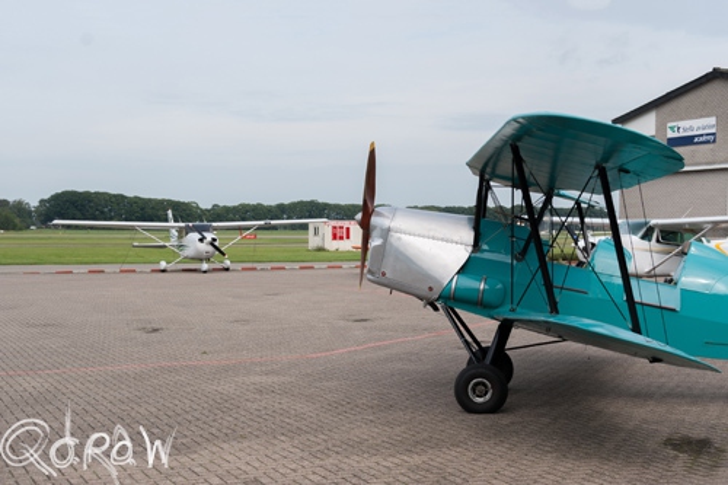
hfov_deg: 37.9
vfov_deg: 25.7
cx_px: 364
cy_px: 242
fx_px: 1061
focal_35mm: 52
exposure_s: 1/200
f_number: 8
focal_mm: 35
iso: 100
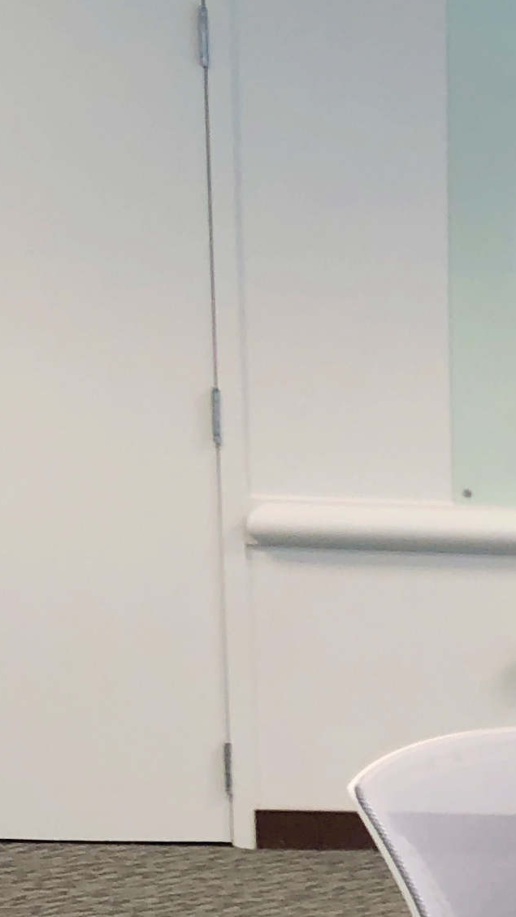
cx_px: 956
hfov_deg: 10.4
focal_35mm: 109
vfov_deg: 18.8
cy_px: 1019
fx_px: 2650
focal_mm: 3.99
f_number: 1.8
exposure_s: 1/60
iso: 32
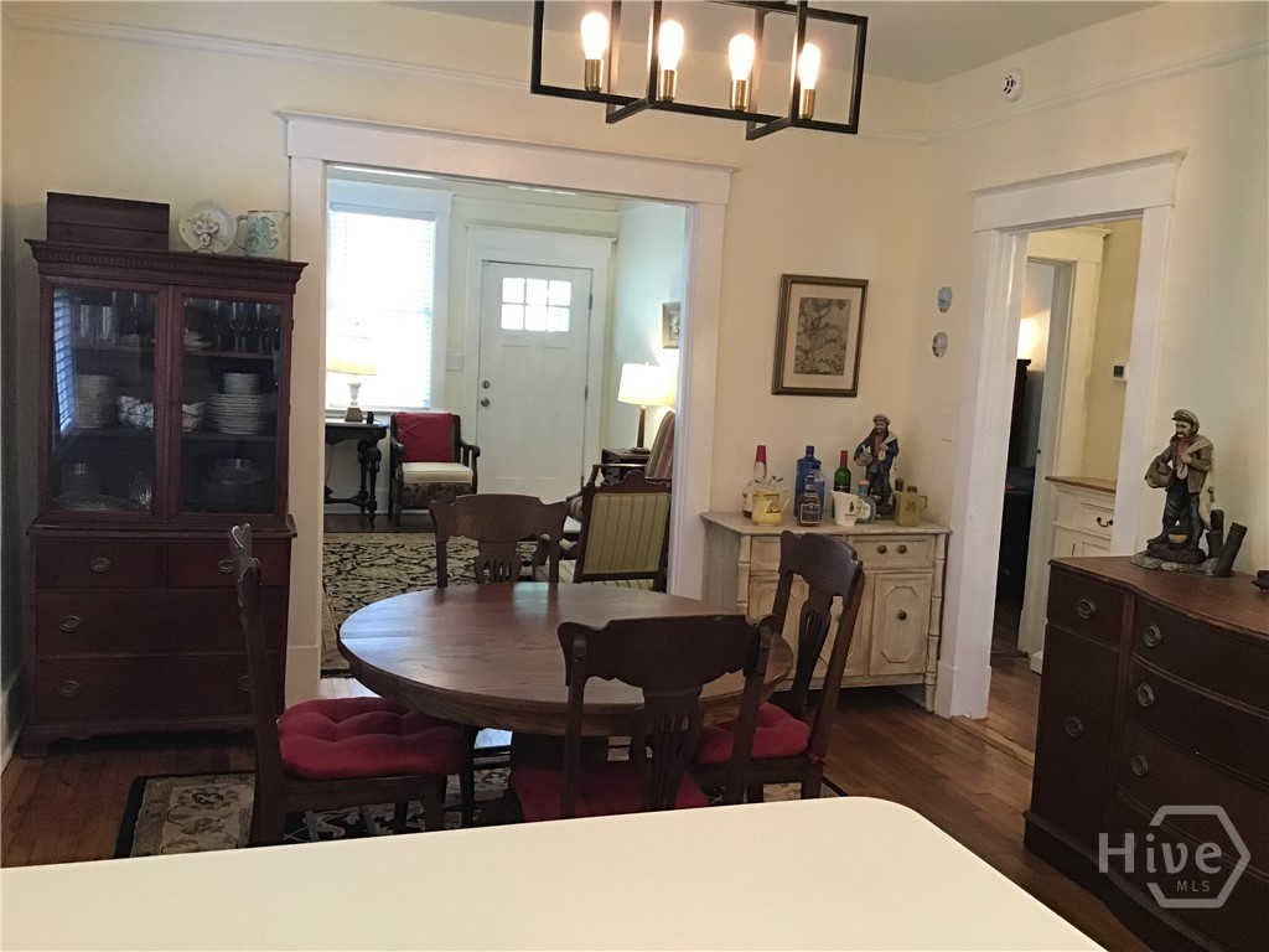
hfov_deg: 58.4
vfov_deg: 45.4
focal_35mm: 31
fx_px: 1136
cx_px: 634
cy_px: 476
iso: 125
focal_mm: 3.3
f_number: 2.4
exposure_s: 1/30
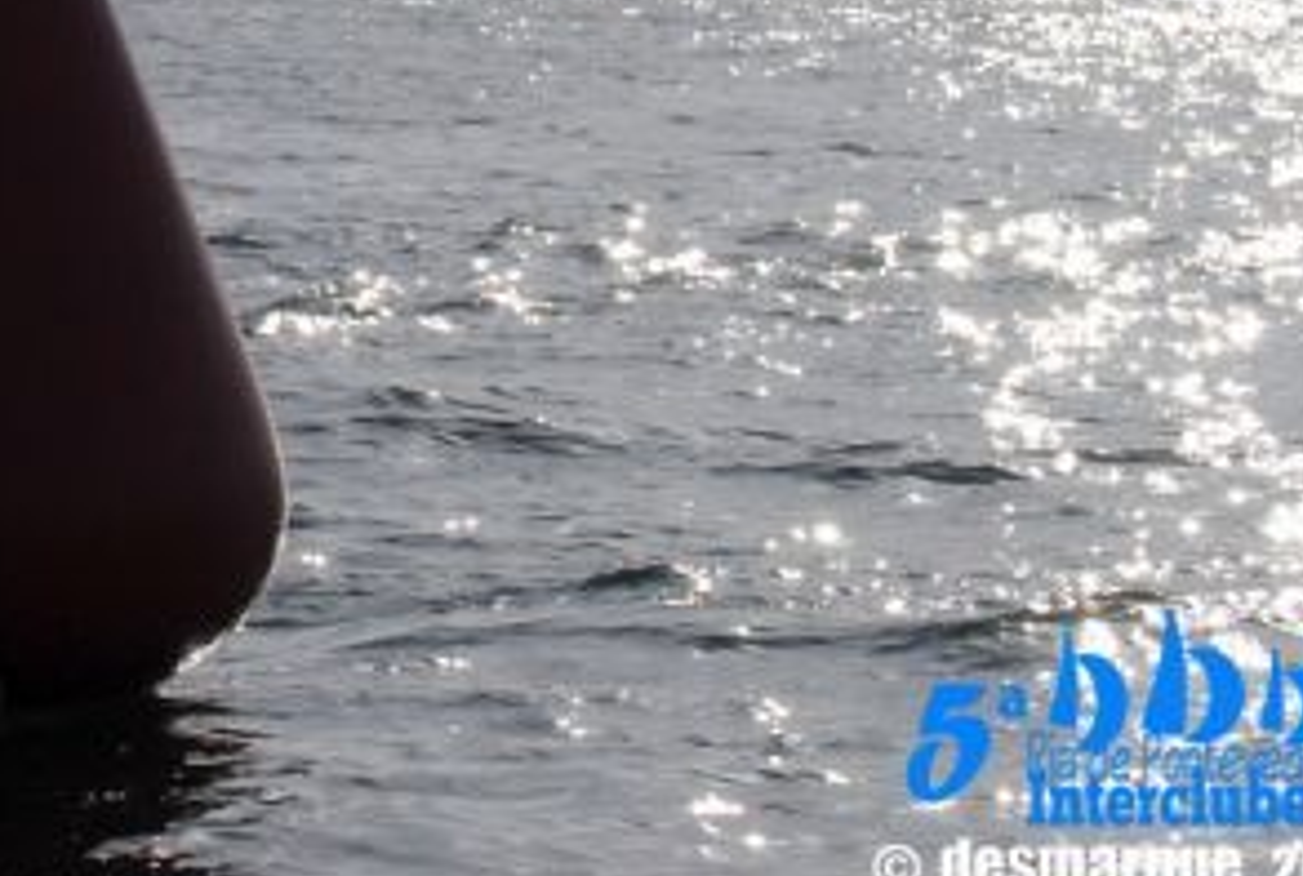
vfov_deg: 6.1
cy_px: -260
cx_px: -374
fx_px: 8178
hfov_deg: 9.0
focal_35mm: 225
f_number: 11
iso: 100
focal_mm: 55
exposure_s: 1/500
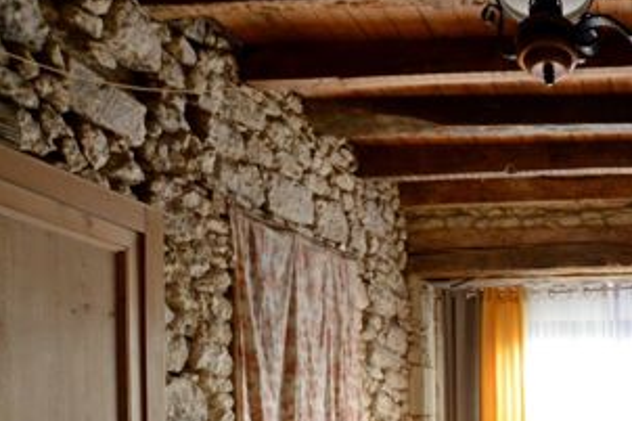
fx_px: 614
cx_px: 635
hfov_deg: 45.7
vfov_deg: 33.7
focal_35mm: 35
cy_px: 444
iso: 720
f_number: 3.5
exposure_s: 1/60
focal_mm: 10
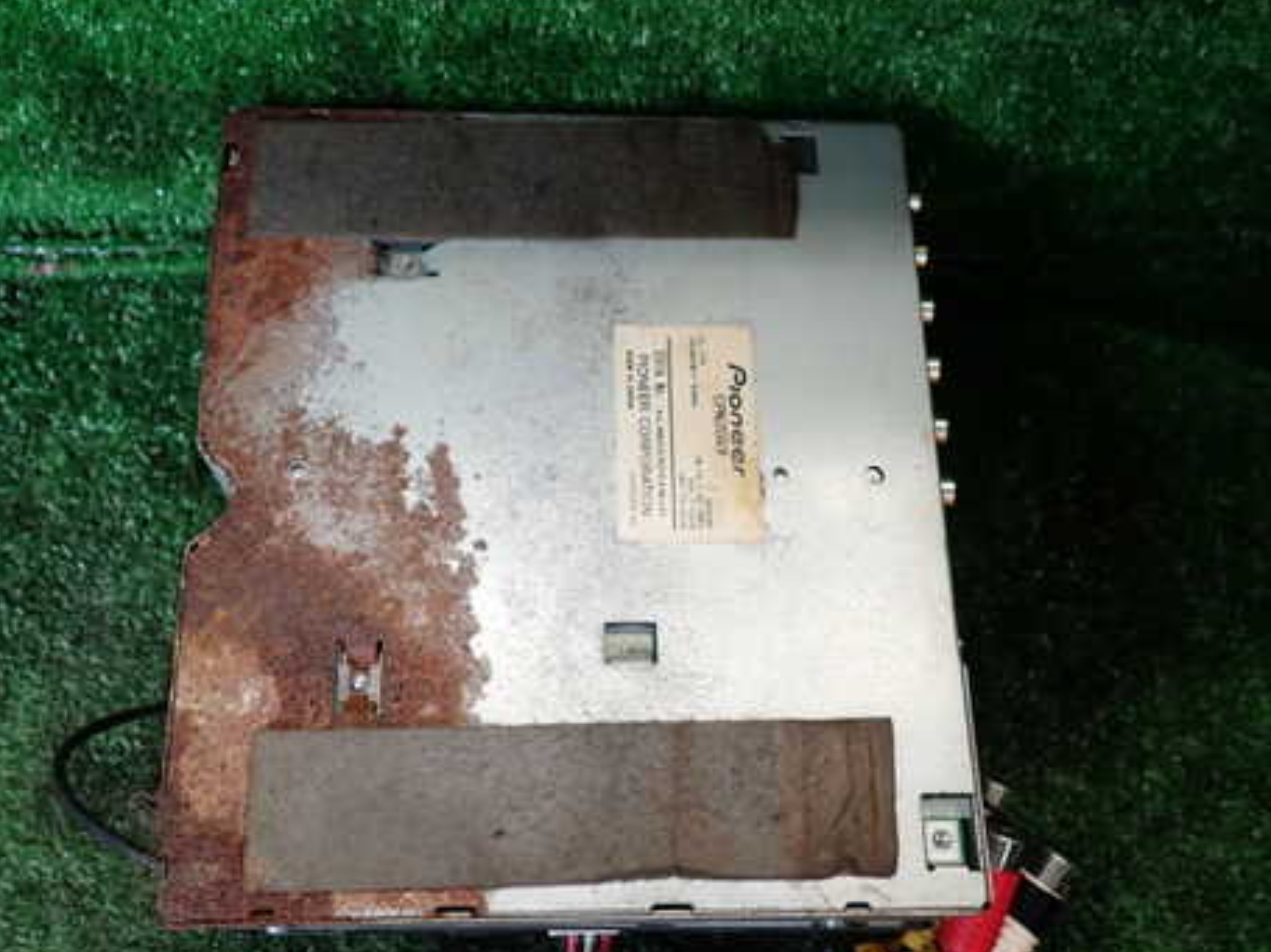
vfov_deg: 42.8
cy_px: 547
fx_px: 1211
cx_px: 589
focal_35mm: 33
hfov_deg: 55.3
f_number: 2
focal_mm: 4.5
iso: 100
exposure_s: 1/125
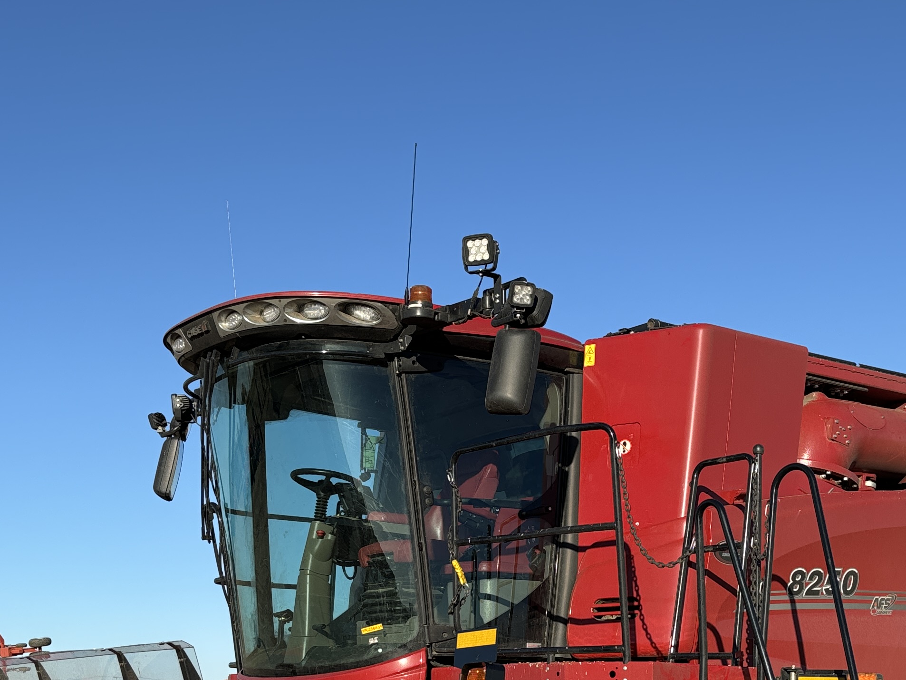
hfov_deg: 34.8
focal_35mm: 55
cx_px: 563
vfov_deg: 26.1
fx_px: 1440
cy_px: 549
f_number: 1.6
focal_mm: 5.96
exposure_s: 1/3021
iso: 50
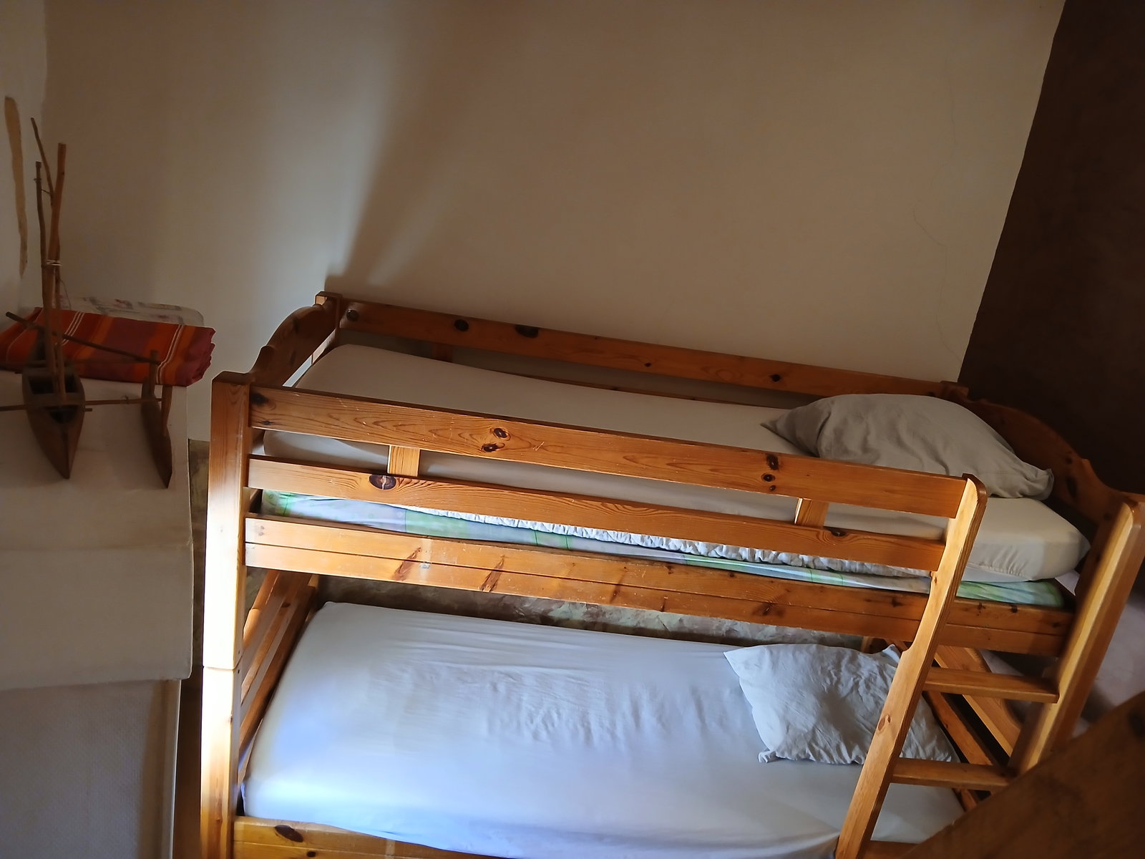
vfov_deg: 53.1
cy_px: 430
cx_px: 572
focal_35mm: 26
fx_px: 860
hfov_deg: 67.3
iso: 250
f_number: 1.8
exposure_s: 1/50
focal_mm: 3.98
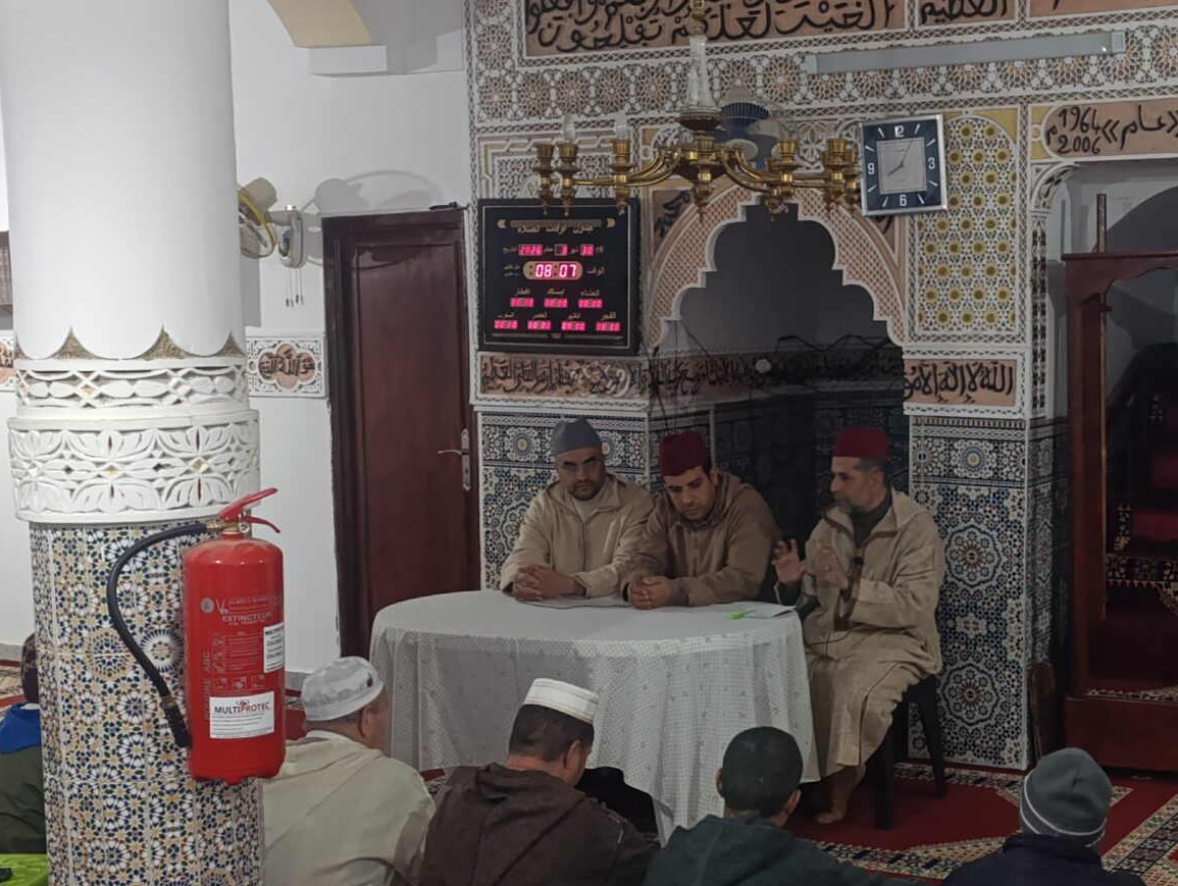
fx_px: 1738
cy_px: 470
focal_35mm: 51
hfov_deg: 36.6
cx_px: 885
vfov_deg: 28.6
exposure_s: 1/25
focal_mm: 6.14
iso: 2000
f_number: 1.6
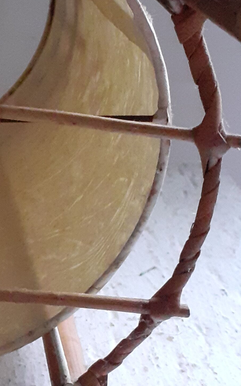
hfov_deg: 14.9
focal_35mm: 82
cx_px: -113
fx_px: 862
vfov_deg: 25.2
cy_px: 164
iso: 800
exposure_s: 1/20
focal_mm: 3.6
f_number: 1.9
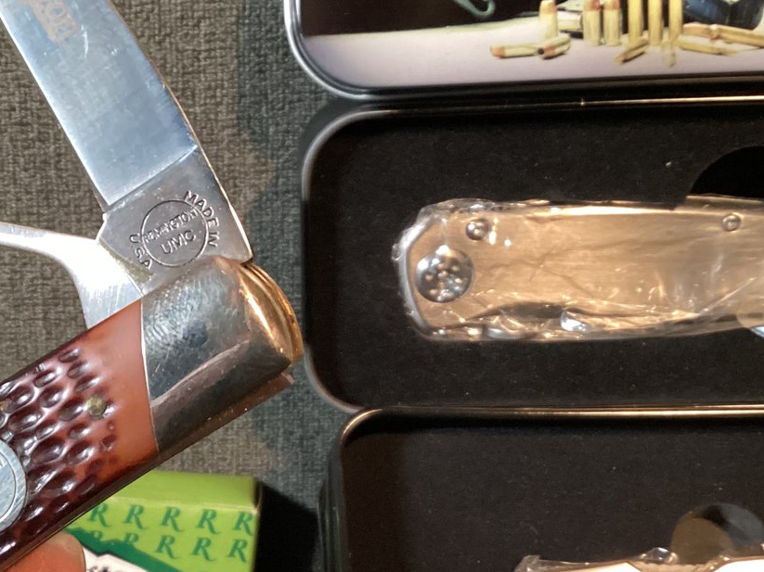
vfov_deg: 25.6
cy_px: 348
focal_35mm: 57
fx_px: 1258
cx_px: 177
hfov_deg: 33.0
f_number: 2.4
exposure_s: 1/40
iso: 250
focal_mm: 3.3
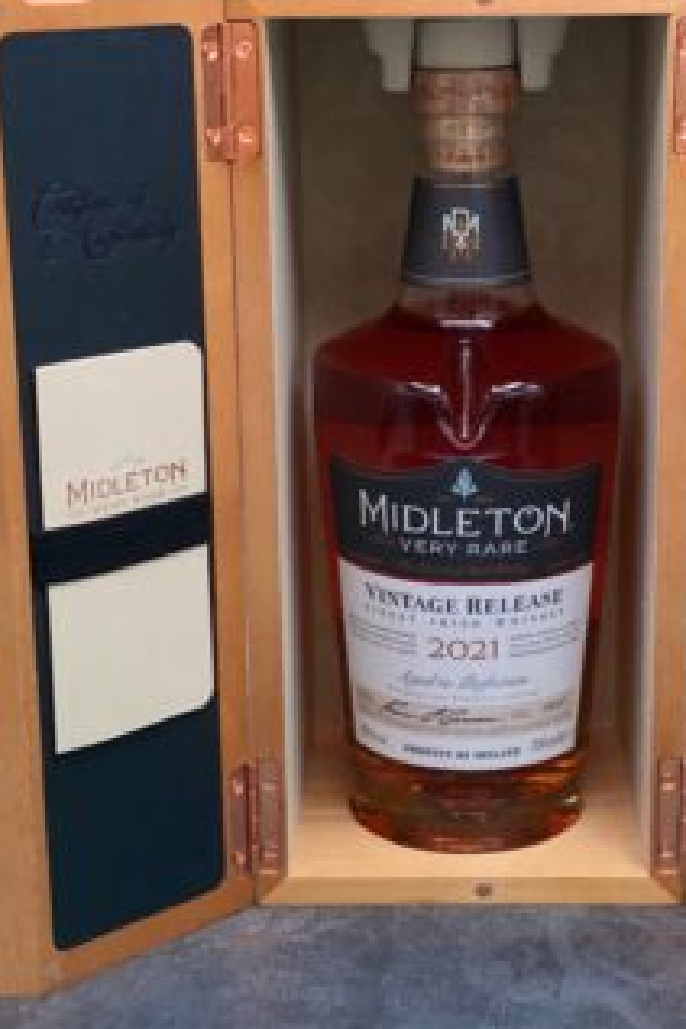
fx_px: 1944
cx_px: 427
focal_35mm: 68
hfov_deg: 20.0
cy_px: 463
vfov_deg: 29.6
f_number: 2
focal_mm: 6
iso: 500
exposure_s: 1/14
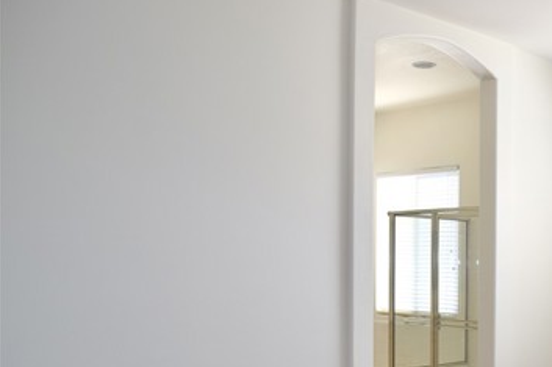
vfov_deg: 26.9
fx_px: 751
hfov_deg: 37.6
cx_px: 499
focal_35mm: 49
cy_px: 302
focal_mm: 18
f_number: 6.3
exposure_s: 1/80
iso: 200
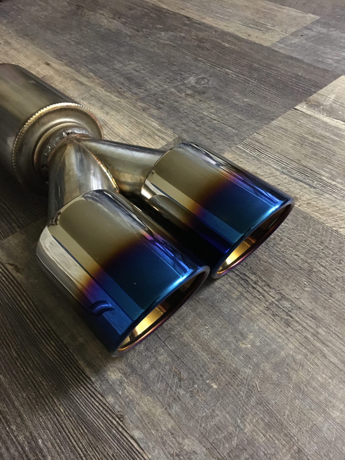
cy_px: 230
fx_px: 385
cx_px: 172
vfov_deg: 61.7
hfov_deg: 48.2
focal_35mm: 29
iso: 640
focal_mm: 4.15
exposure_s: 1/15
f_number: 2.2
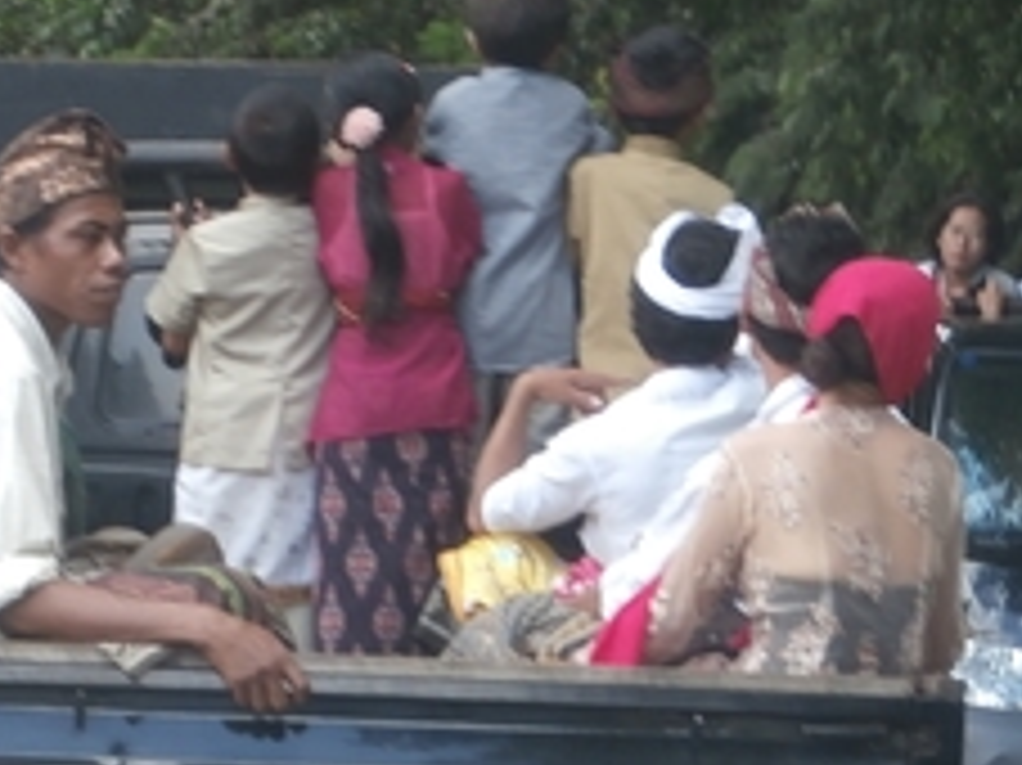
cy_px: 580
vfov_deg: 8.2
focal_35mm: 180
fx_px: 5311
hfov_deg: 11.0
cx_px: 401
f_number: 4.7
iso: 100
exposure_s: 1/60
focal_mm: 12.1
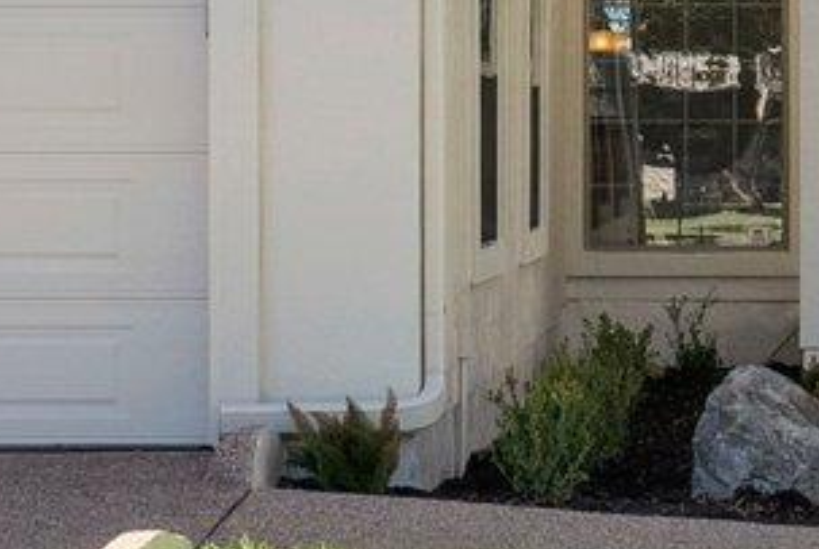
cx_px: 822
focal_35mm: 162
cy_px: 107
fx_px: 3691
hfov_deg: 12.5
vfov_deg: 8.5
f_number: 11
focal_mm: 24
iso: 800
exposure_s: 1/125
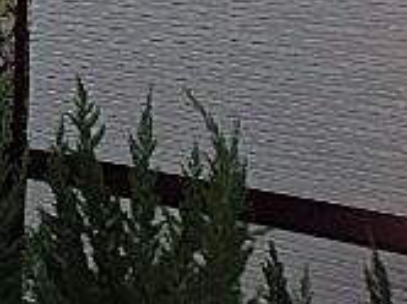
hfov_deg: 18.6
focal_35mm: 81
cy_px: -88
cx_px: -333
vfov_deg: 17.1
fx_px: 951
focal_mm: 3.7
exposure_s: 1/320
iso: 125
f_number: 3.5
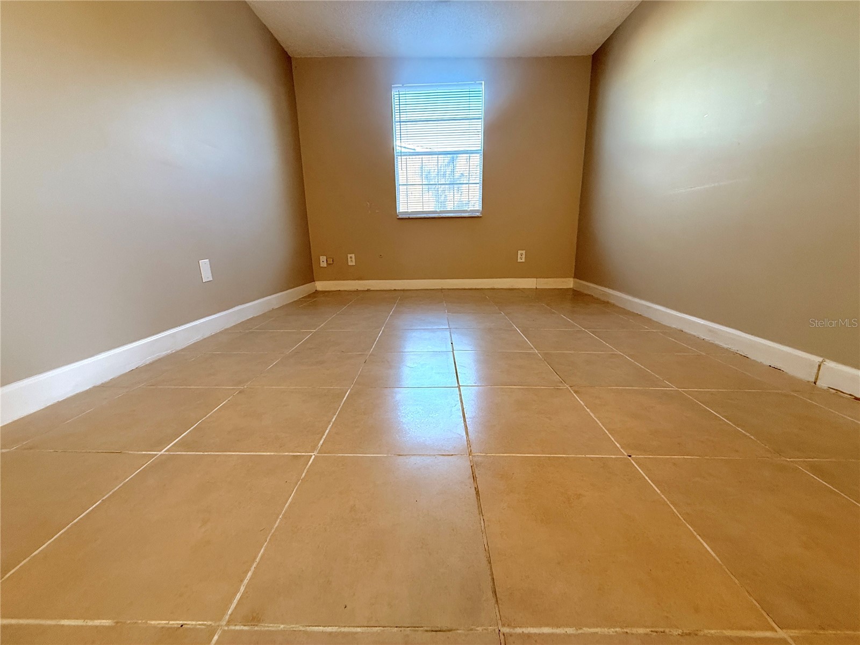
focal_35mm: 14
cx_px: 430
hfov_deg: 102.1
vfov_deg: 85.7
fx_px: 348
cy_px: 322
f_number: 2.2
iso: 320
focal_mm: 2.22
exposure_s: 1/120
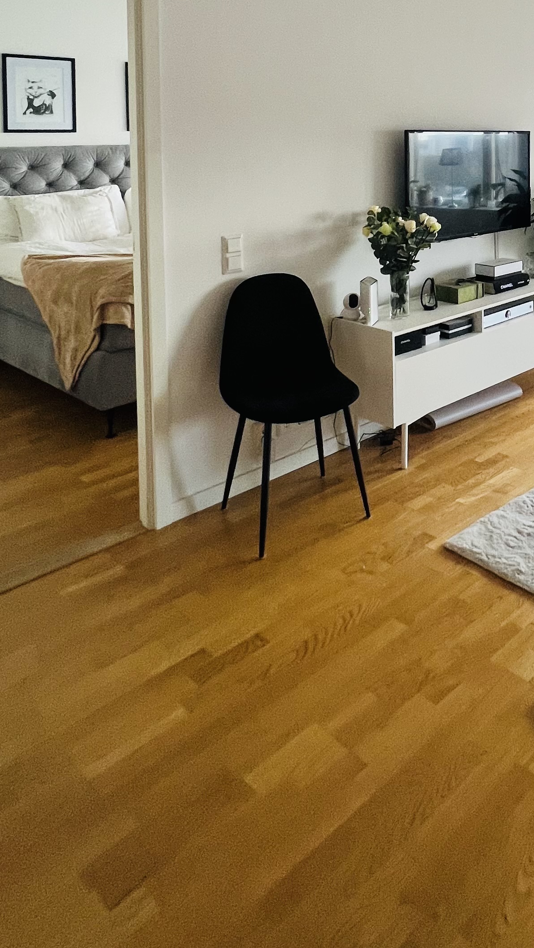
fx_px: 680
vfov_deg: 62.2
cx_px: 549
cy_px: 153
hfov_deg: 37.7
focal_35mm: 27
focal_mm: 1.57
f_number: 1.8
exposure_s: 1/50
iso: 160
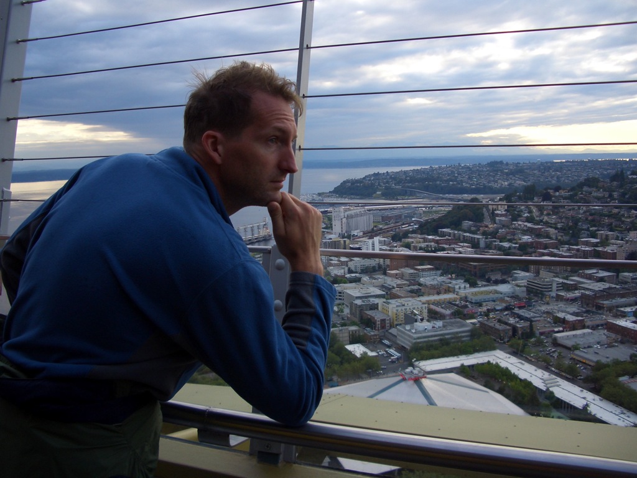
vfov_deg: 40.7
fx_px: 644
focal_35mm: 35
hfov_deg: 52.6
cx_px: 318
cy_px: 239
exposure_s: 1/250
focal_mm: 5.8
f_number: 2.6
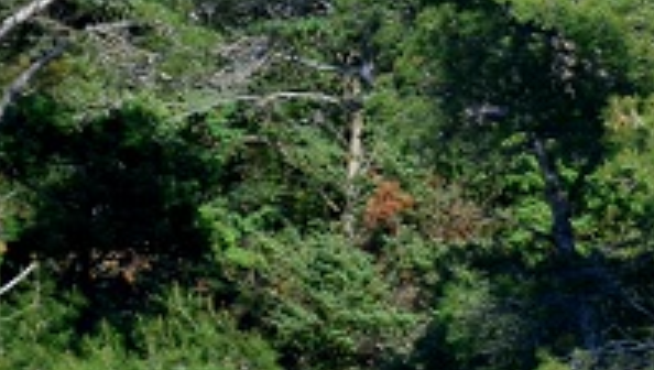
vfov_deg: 0.7
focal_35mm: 1815
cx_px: 1211
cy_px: 613
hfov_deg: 1.2
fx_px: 31517
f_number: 5.3
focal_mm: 230
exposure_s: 1/1600
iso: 400
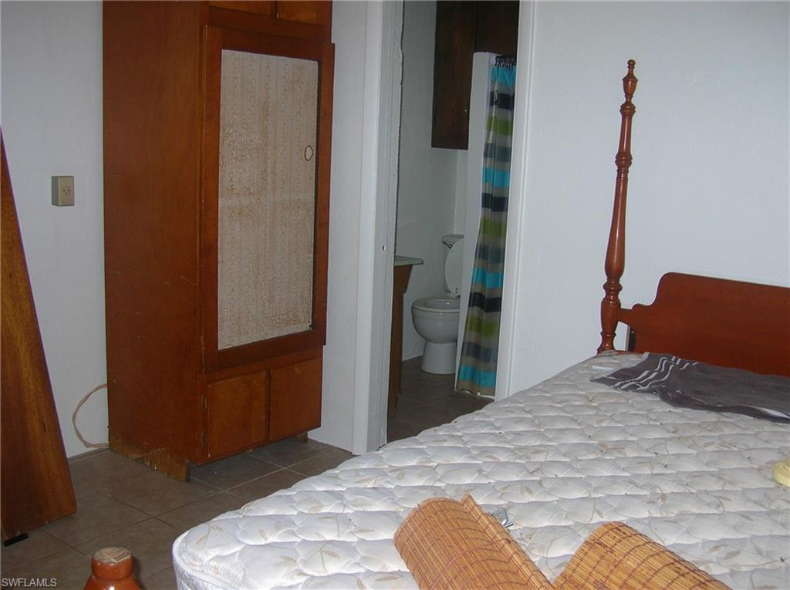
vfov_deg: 39.6
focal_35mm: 36
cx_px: 395
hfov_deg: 51.4
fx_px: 820
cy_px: 295
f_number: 2.7
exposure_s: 1/60.1
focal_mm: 6
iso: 50
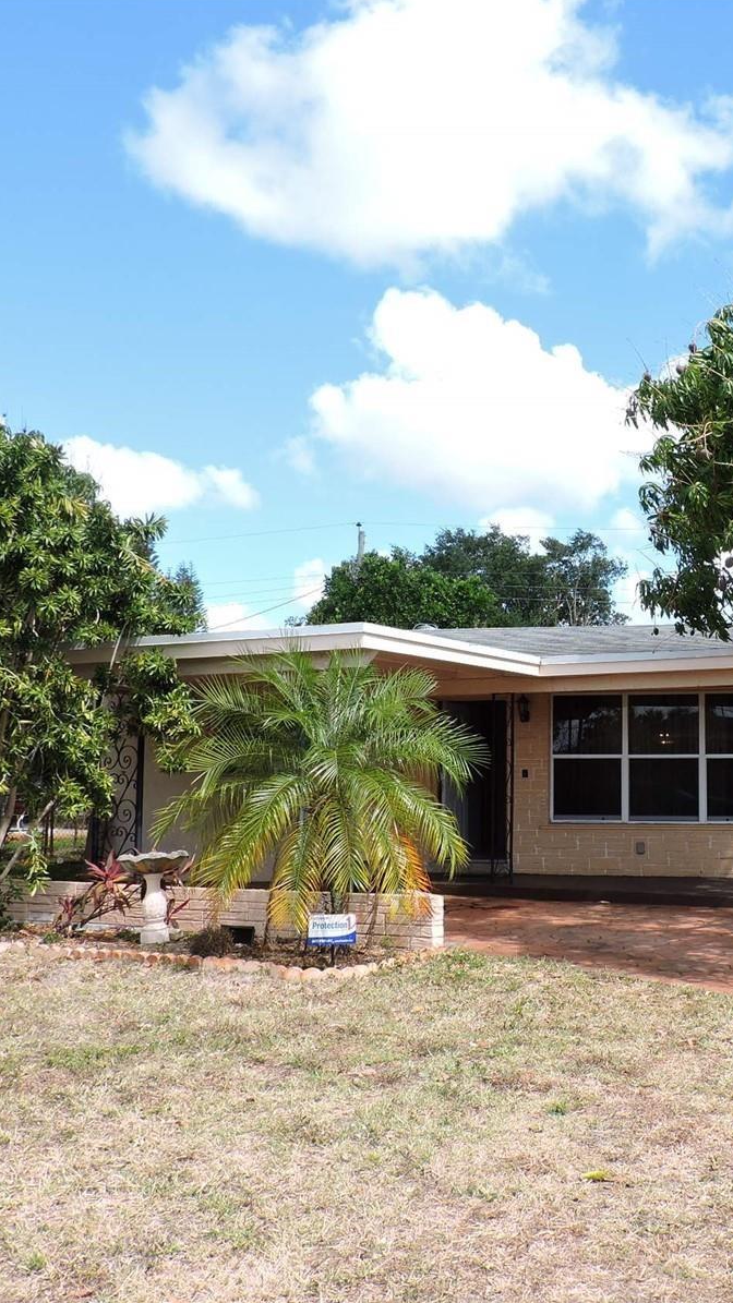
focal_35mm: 35
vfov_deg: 56.6
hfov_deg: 32.7
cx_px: 591
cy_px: 650
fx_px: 1210
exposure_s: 1/640
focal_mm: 4.3
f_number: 3
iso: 100
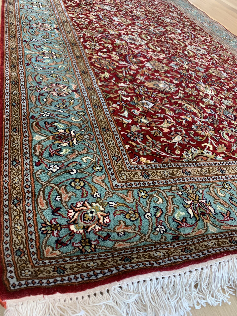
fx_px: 237
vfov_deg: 67.3
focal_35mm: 26
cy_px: 158
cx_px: 118
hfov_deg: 53.1
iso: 200
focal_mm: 4.25
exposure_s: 1/60
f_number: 1.8
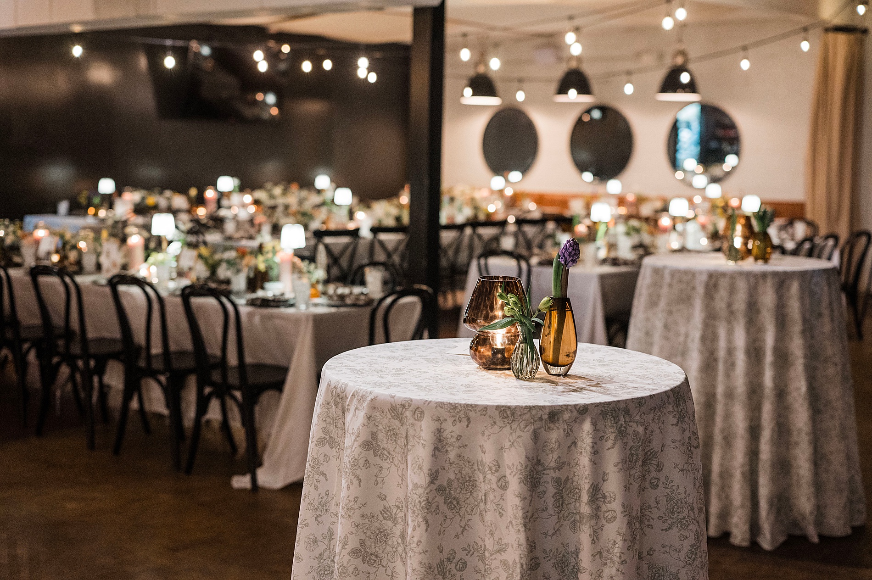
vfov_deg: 27.0
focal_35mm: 50
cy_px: 290
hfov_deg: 39.6
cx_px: 436
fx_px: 1210
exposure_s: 1/125
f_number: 2.5
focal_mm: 50
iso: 2000
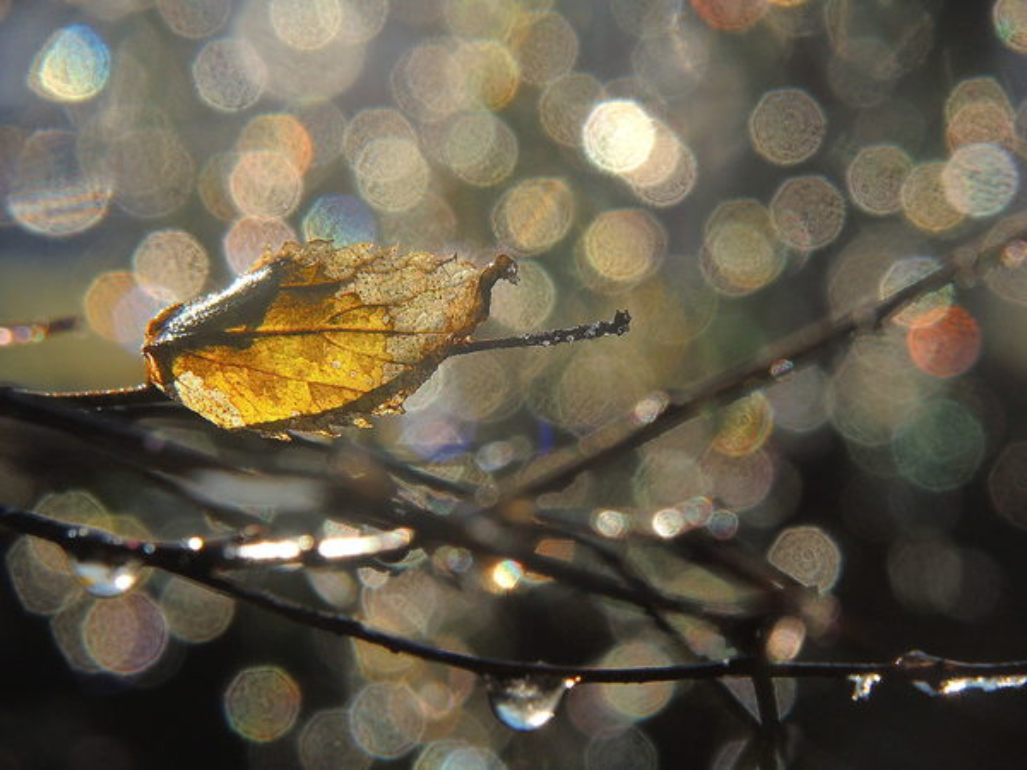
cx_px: 514
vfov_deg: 7.4
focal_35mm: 200
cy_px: 385
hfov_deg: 9.9
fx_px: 5934
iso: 200
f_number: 5.6
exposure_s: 1/640
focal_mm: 42.8
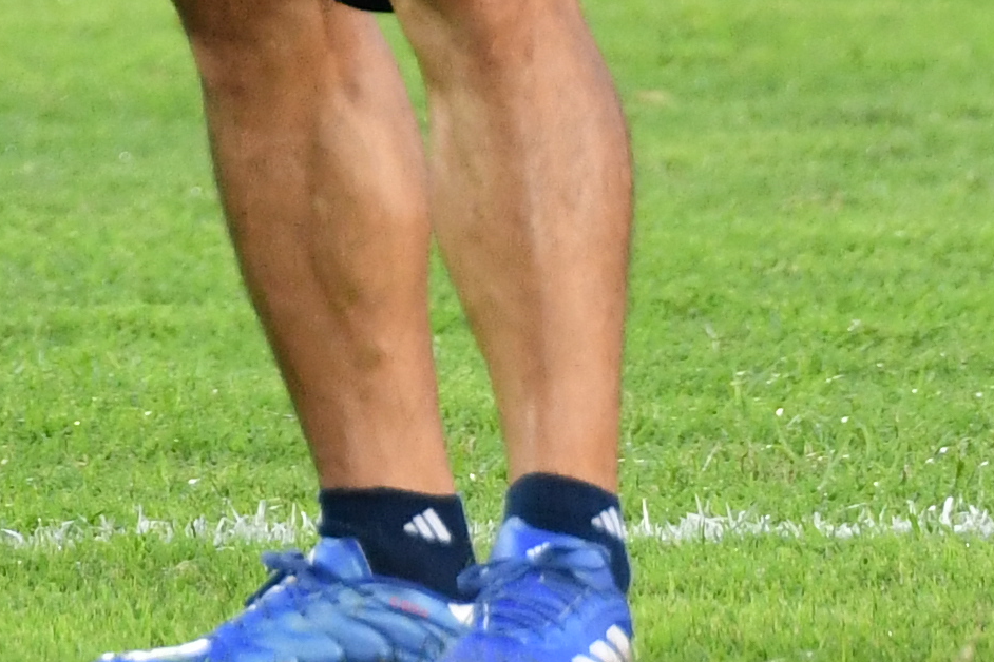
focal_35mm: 1773
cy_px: -600
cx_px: 54
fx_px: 48951
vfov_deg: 0.8
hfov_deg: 1.2
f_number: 3.2
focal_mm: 200
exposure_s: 1/800
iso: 1600
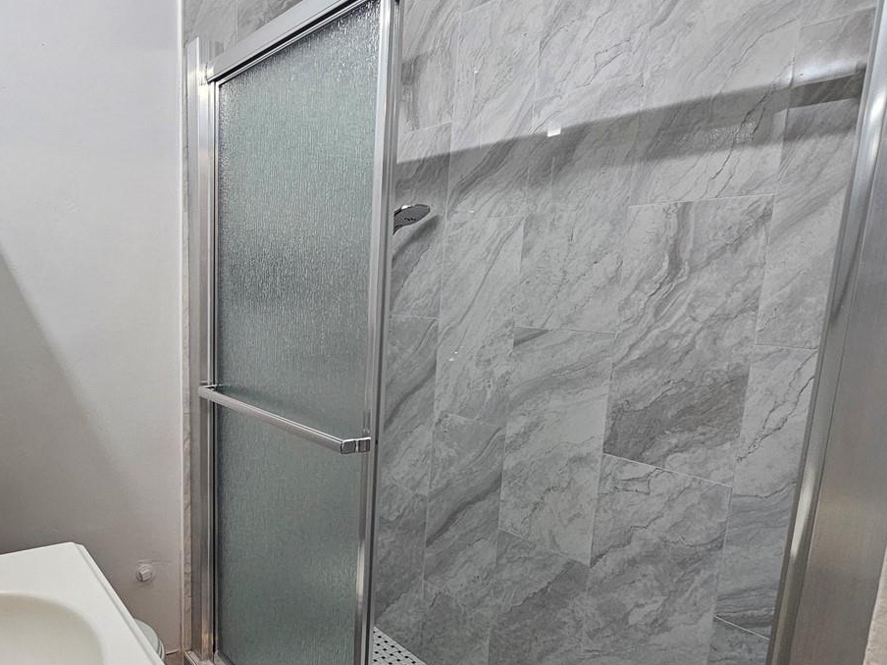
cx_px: 301
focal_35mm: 23
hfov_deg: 71.9
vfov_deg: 58.4
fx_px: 589
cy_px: 401
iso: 200
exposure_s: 1/60
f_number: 2.2
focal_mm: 2.2
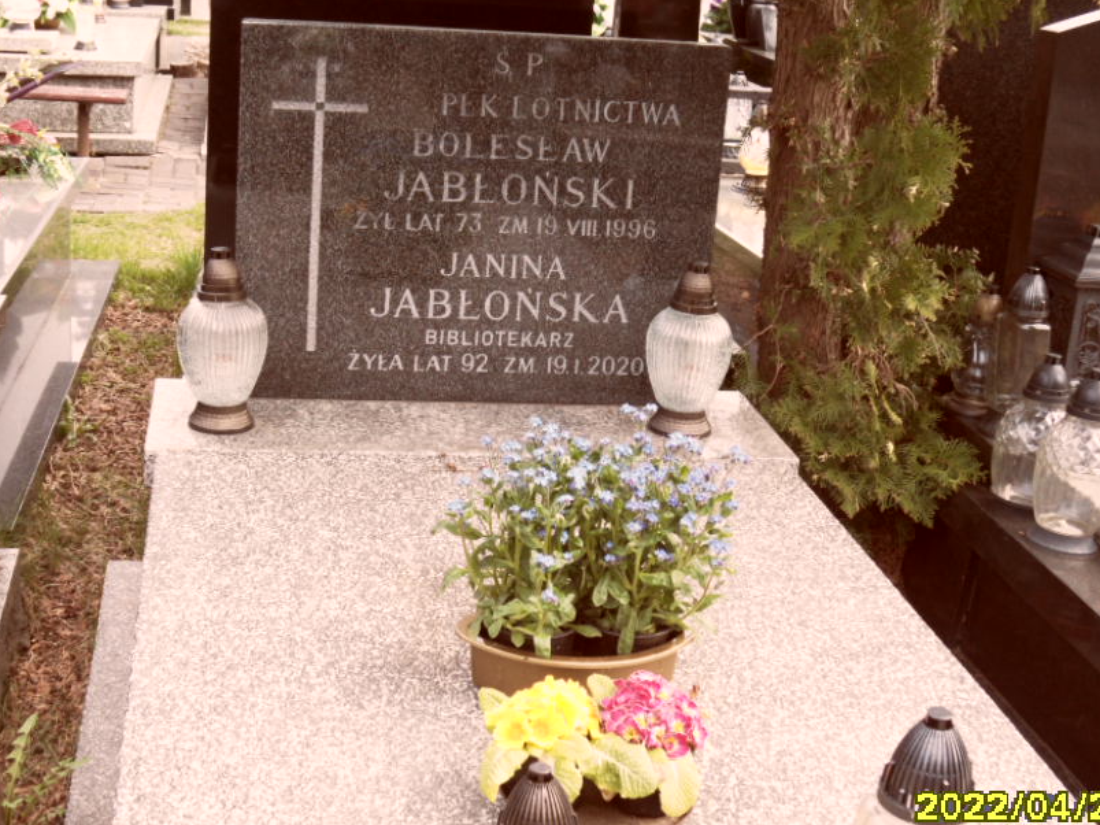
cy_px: 389
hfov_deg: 37.5
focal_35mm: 51
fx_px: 1620
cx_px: 499
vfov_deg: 28.5
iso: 80
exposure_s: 1/180
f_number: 3.6
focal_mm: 6.5
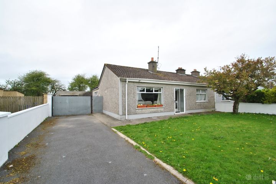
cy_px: 92
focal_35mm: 15
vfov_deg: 77.3
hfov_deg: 100.4
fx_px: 115
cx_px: 138
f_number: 9
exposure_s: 1/125
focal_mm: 10
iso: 200
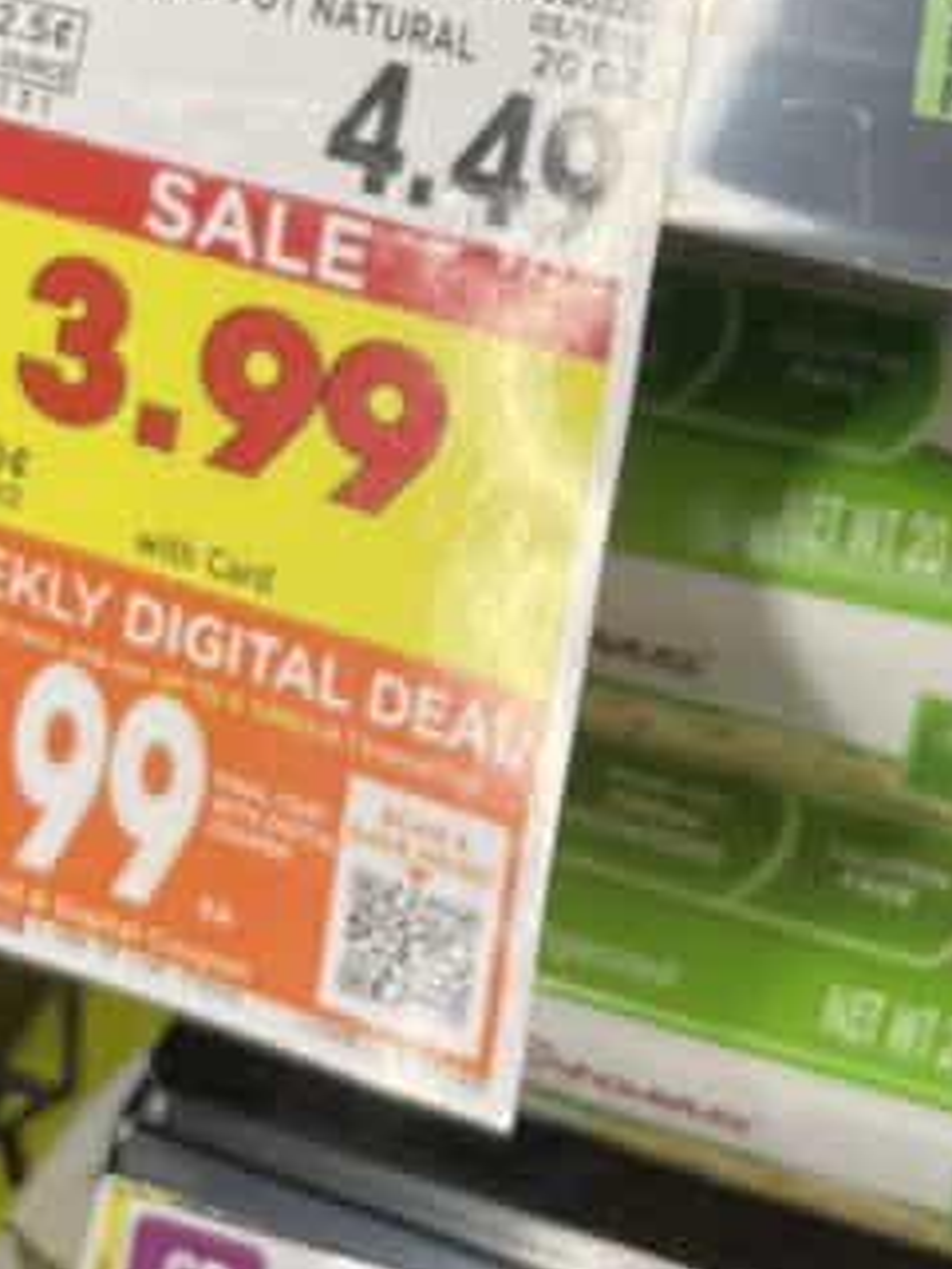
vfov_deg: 21.2
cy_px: -407
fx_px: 3042
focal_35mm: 83
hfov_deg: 17.6
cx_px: 782
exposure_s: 1/121
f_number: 1.6
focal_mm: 4.2
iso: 40
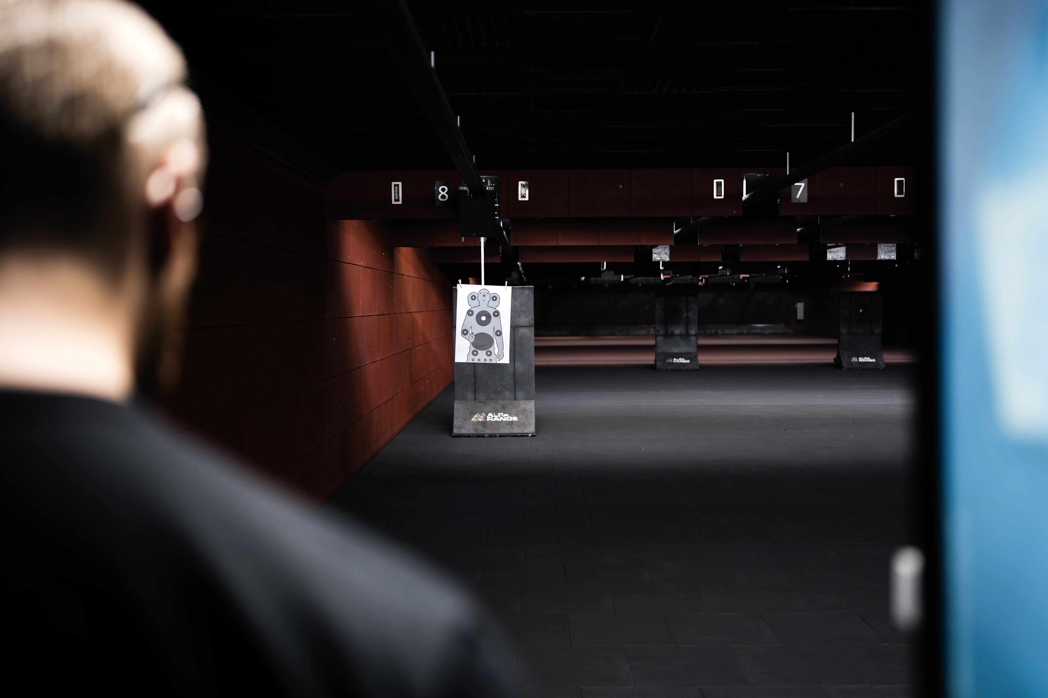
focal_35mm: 35
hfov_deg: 54.4
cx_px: 524
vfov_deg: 37.8
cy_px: 349
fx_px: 1019
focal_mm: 35
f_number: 1.4
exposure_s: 1/250
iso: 800
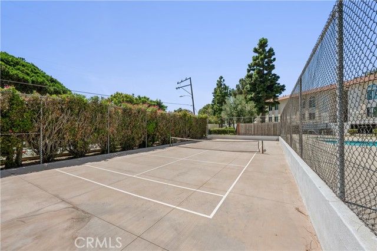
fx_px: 147
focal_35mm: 14
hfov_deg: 104.3
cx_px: 188
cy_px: 126
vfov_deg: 81.1
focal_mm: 14
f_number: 11
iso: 100
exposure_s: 1/250
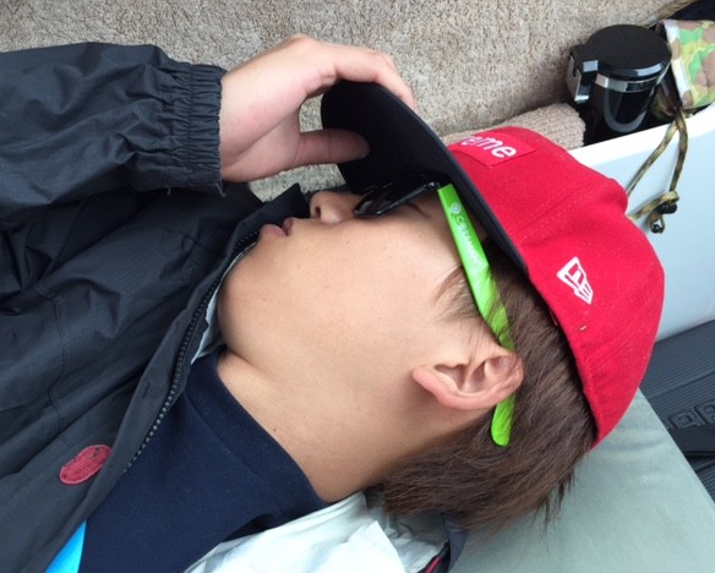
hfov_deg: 57.1
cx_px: 371
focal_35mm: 31
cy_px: 289
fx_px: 656
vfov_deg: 47.2
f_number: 2.2
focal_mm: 4.15
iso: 32
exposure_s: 1/60
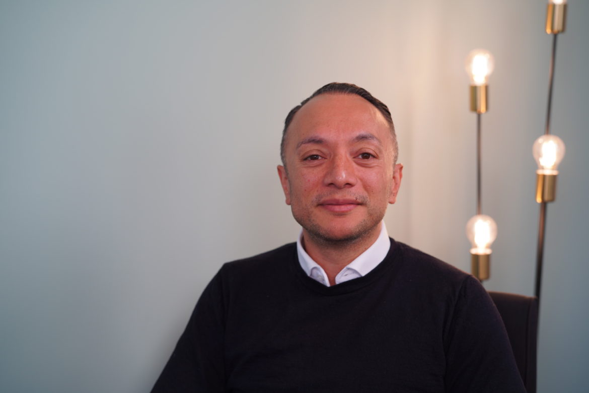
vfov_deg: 27.0
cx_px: 294
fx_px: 818
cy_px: 196
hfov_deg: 39.6
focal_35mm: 50
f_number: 2.2
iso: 100
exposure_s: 1/60
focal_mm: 50
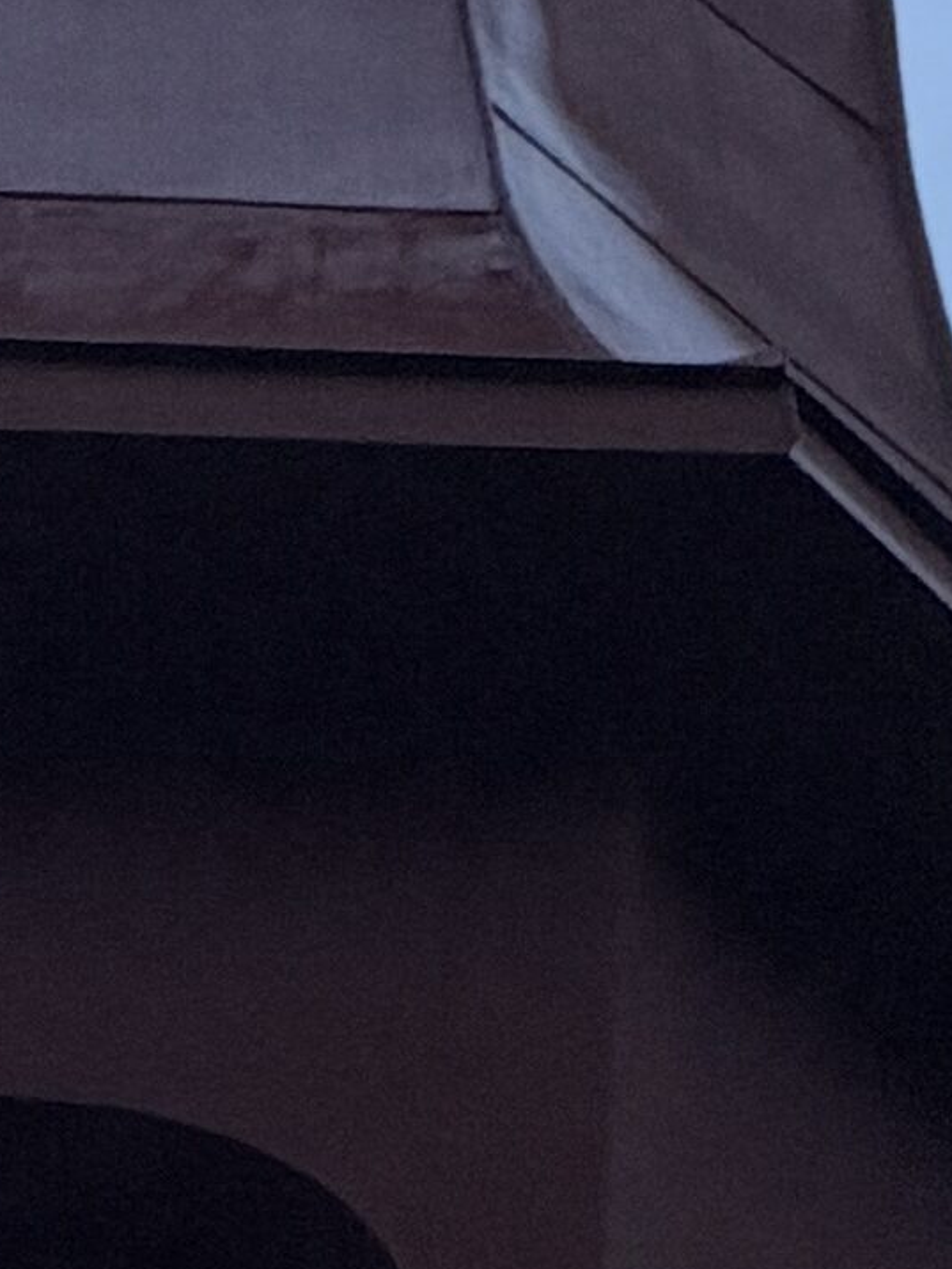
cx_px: 140
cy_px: -420
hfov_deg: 1.9
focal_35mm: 798
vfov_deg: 2.5
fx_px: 29262
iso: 200
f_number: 2.8
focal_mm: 16.89
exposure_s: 1/121
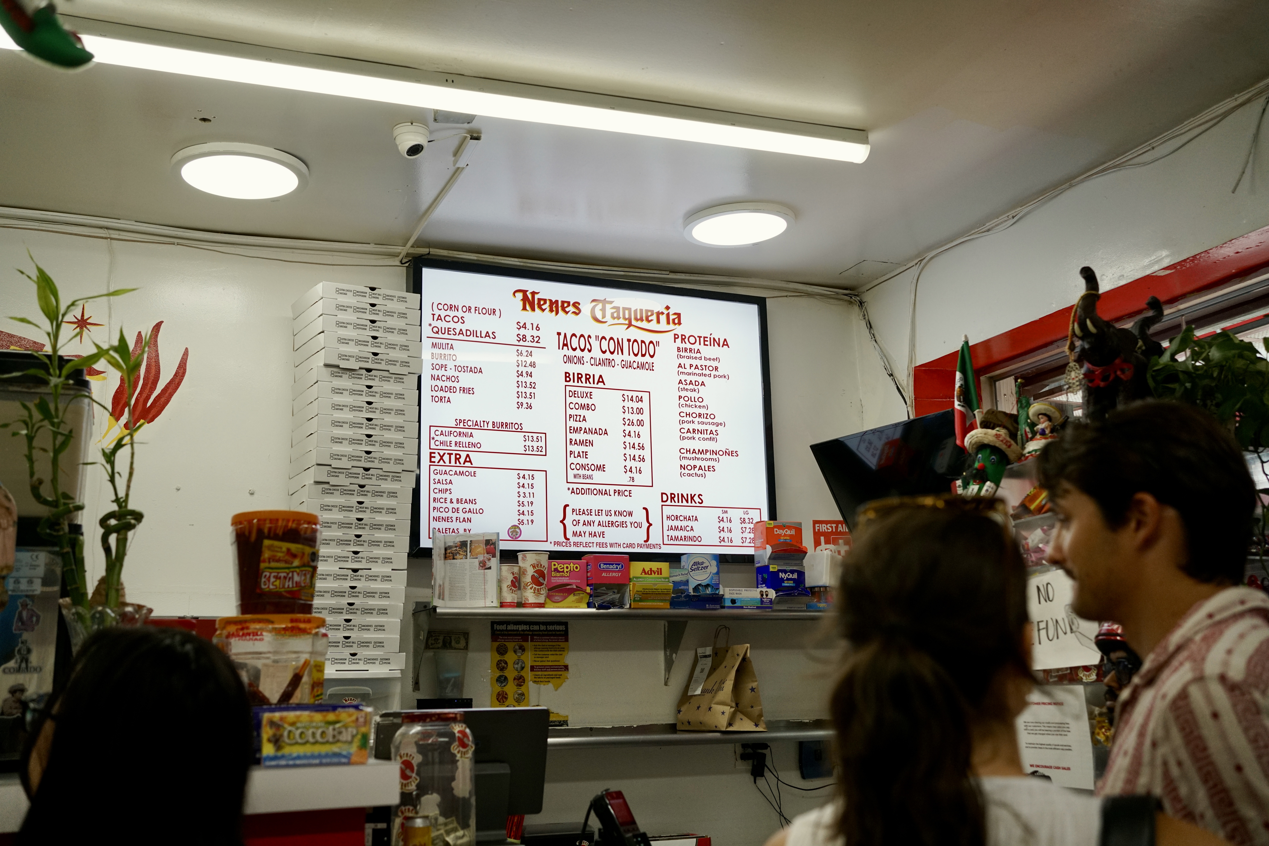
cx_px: 634
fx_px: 1234
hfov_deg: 54.4
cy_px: 423
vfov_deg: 37.9
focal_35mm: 35
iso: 1000
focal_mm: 35
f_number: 3.5
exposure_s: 1/800
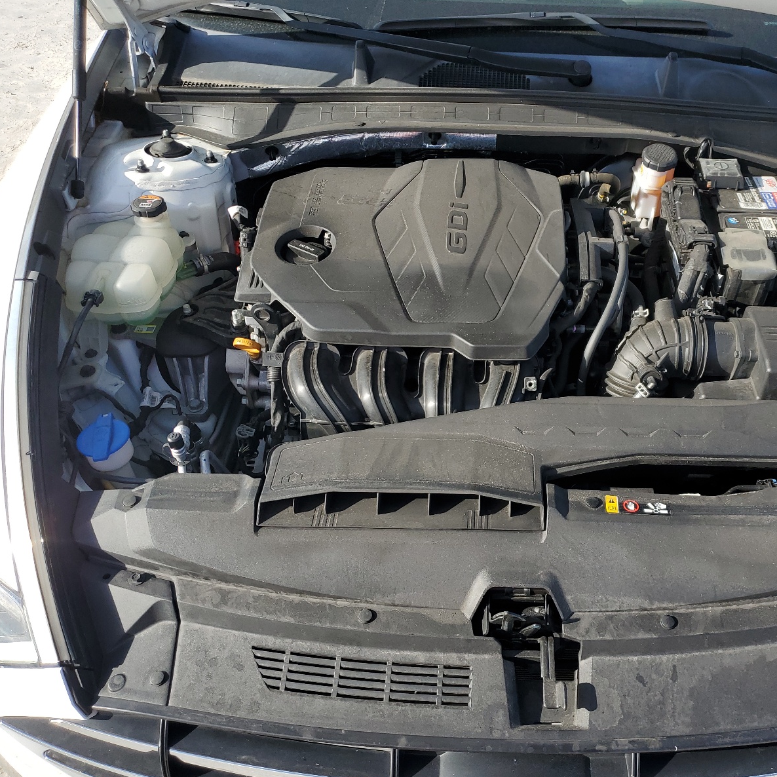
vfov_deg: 52.5
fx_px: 787
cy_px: 392
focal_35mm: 31
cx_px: 495
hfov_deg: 51.9
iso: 50
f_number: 1.5
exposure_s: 1/1667
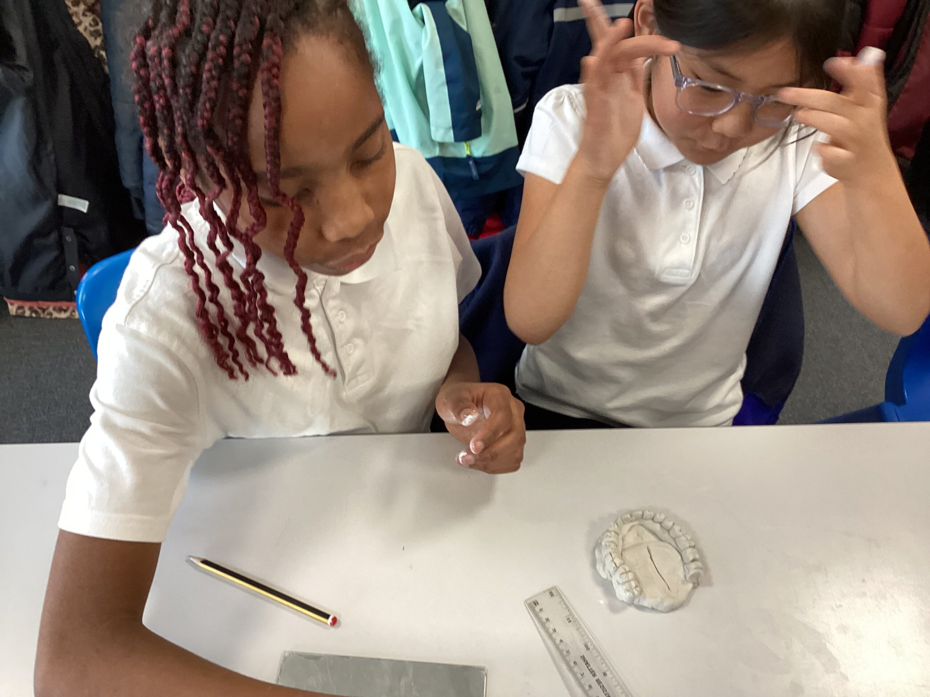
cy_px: 348
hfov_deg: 58.4
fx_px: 833
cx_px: 465
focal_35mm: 31
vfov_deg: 45.4
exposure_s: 1/50
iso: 125
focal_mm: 3.3
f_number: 2.4
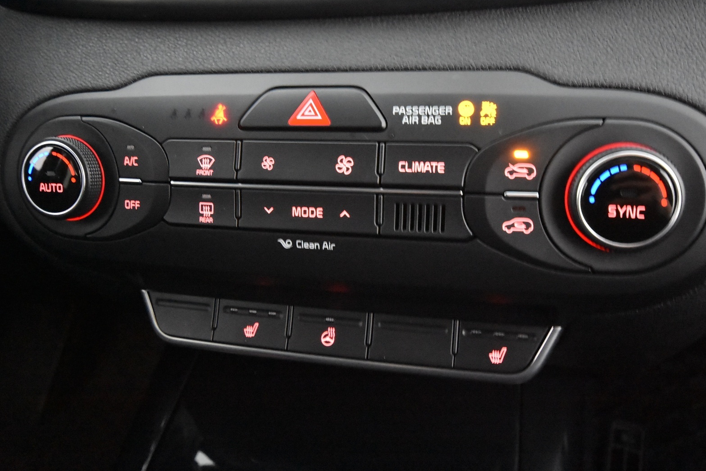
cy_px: 231
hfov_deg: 60.3
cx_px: 364
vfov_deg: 42.3
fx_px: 608
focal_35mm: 31
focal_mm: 20
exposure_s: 1/25
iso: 12800
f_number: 5.6
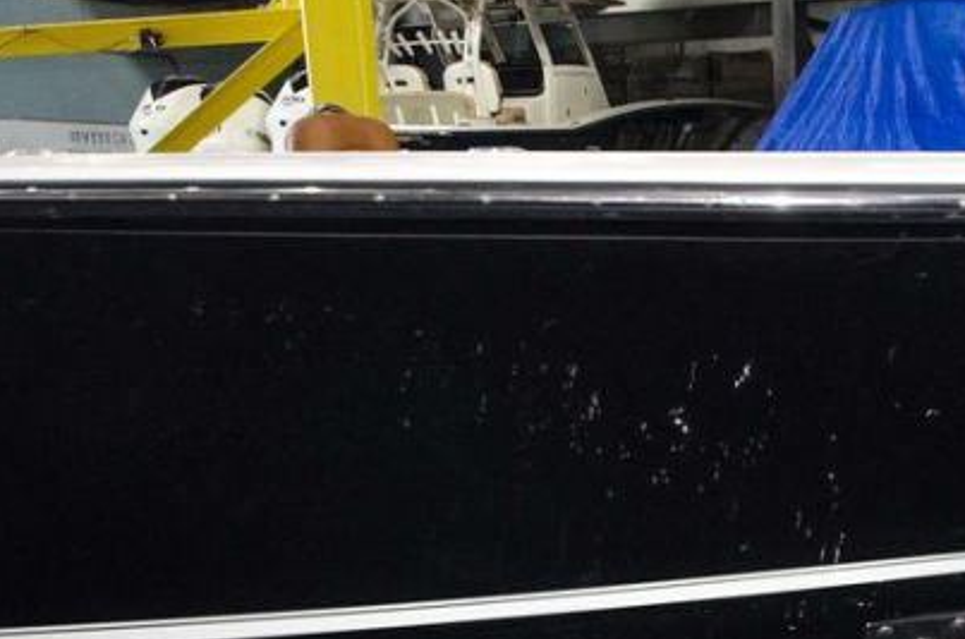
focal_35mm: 67
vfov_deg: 19.8
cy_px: 584
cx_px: 843
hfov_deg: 29.1
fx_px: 1792
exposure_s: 1/60
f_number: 3.5
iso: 800
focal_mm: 20
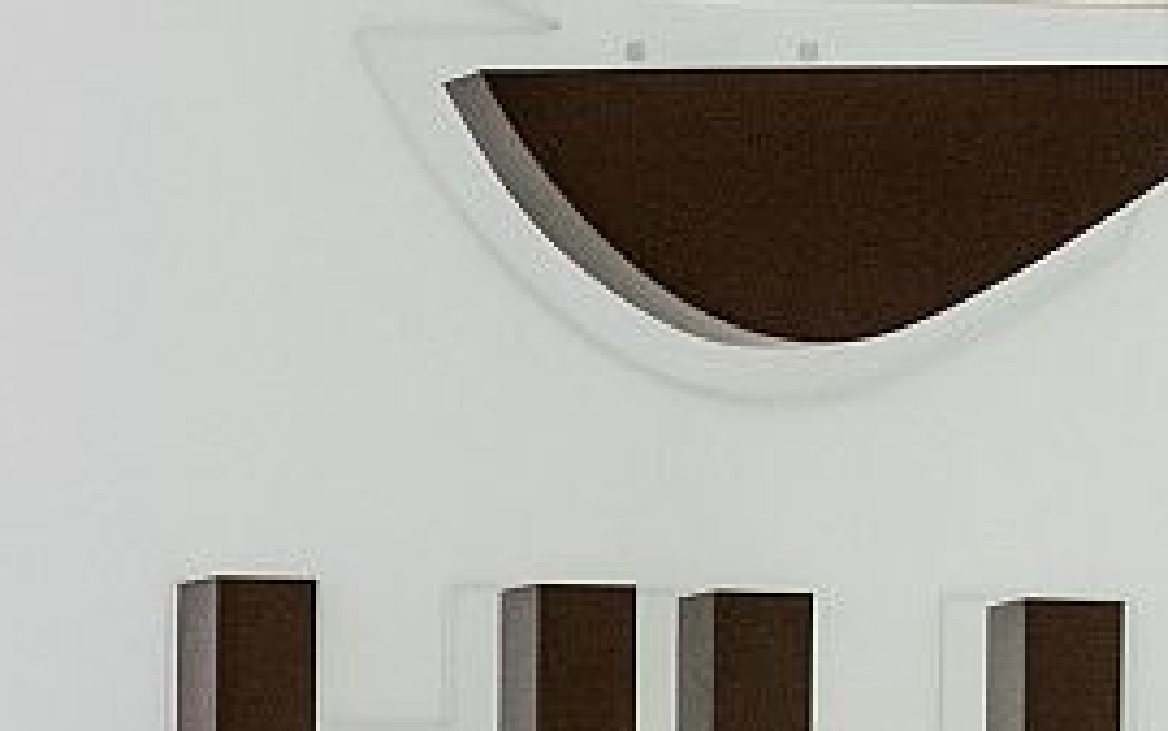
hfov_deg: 2.3
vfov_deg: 1.5
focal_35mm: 904
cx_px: 1570
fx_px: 28788
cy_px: -283
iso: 1600
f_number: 4.5
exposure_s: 1/800
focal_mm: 200
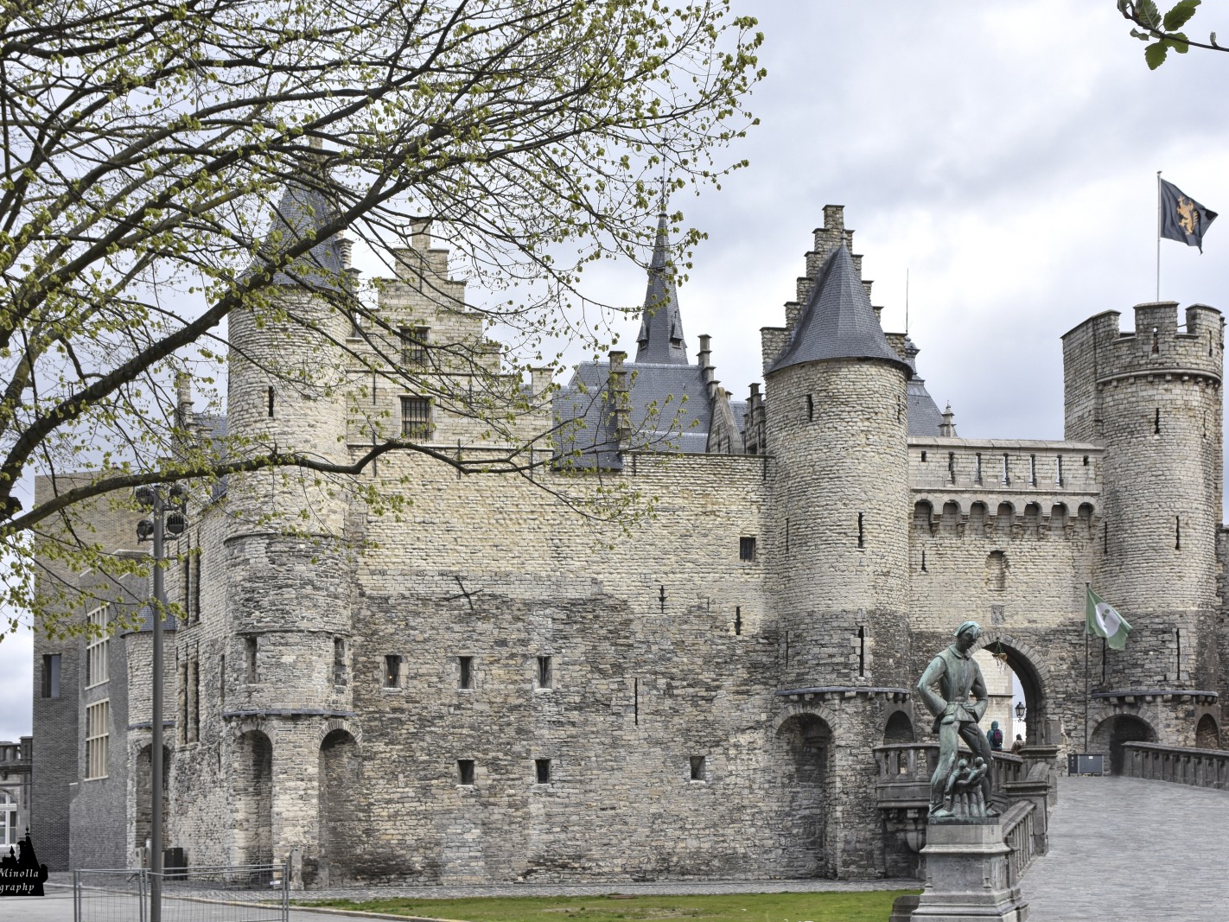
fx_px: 1633
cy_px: 461
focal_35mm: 46
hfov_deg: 41.2
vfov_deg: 31.5
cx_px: 614
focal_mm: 28
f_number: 9
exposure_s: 1/320
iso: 200
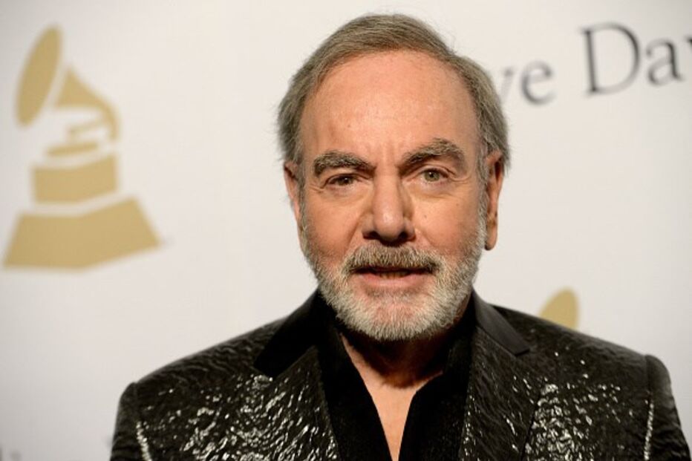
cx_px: 346
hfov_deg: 19.5
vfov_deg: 13.0
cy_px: 230
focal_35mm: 105
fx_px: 2018
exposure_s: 1/400
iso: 3200
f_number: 5
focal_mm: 105
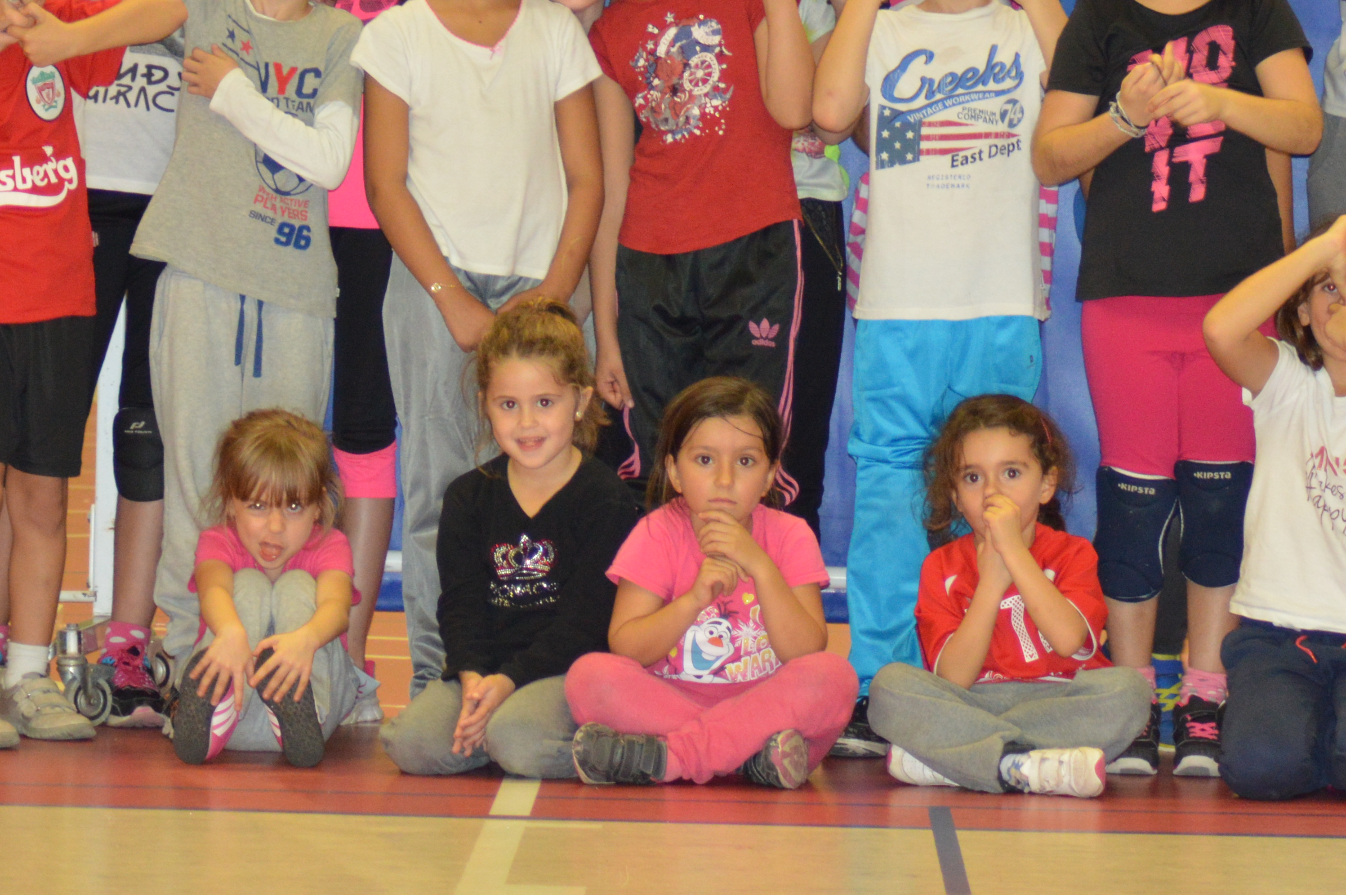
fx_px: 7882
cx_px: 739
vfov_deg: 6.5
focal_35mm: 211
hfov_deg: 9.8
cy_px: 32
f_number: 4
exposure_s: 1/60
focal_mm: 70
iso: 1250
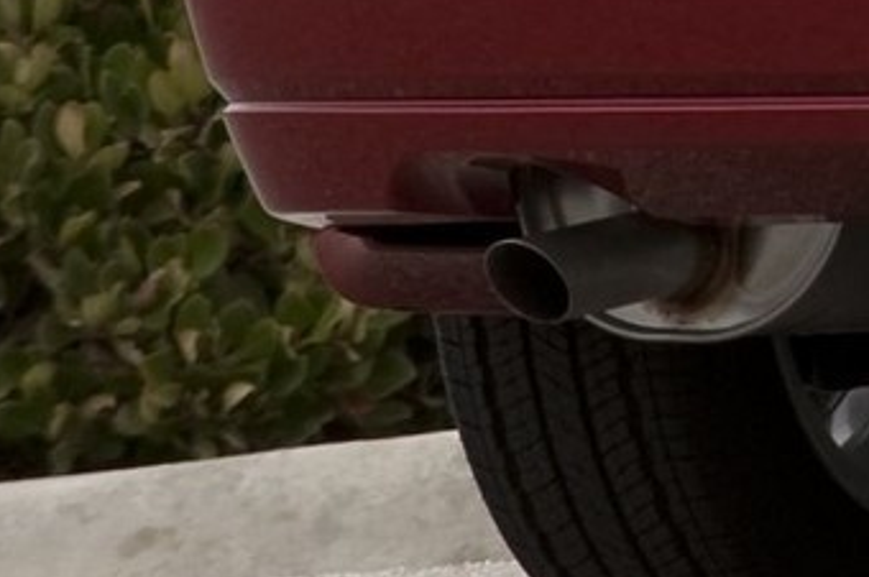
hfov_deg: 1.4
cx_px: 2923
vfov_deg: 0.9
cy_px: -1099
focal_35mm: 1472
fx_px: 35498
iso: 200
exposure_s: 1/200
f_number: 10
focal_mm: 200
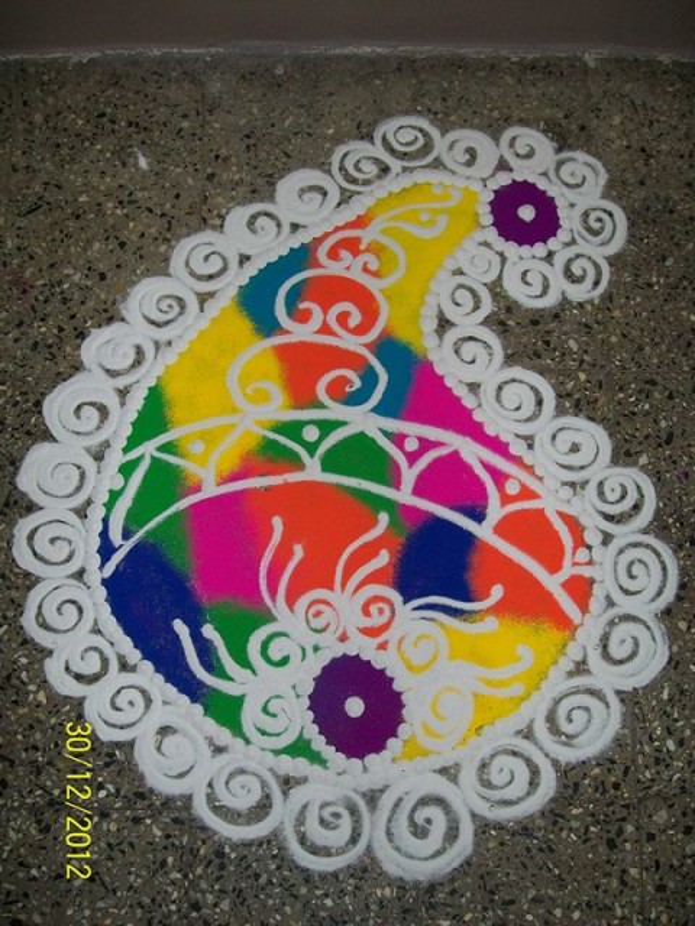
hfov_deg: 39.7
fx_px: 964
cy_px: 463
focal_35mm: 36
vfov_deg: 51.4
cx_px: 348
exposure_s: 1/30
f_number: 2.7
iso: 80
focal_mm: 6
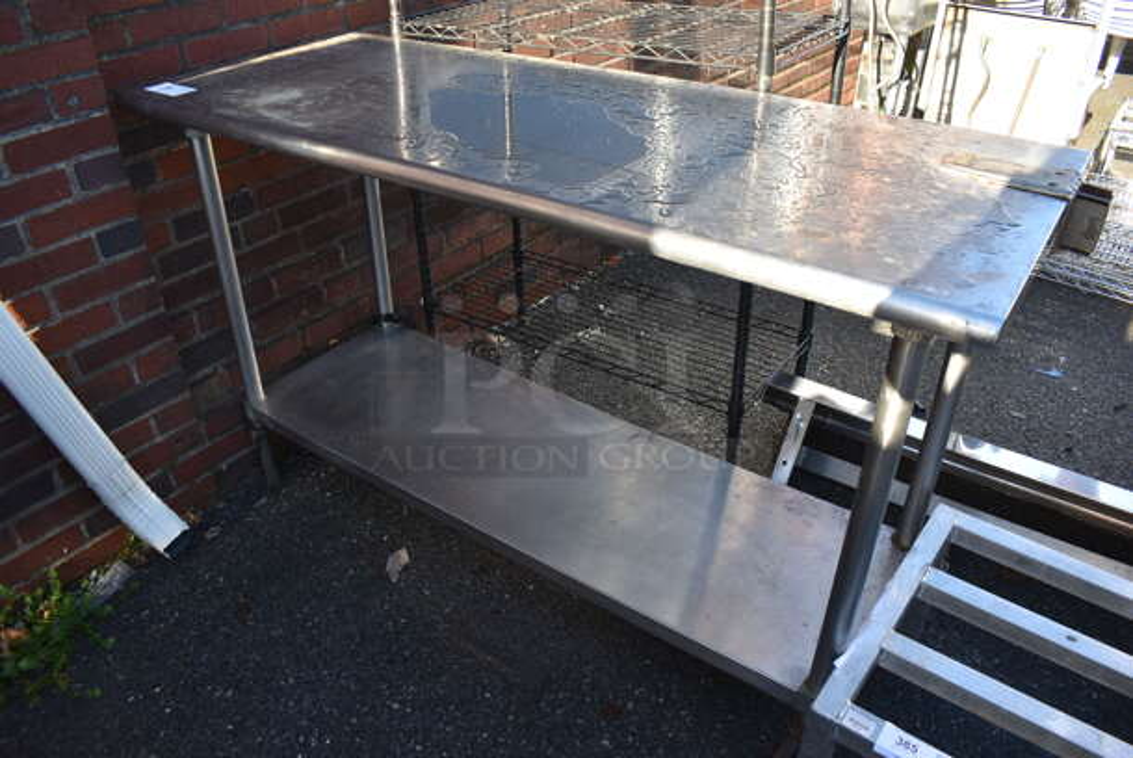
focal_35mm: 27
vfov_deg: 48.0
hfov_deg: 67.3
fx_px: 851
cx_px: 566
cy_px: 379
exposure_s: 1/160
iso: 200
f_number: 5.6
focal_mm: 18
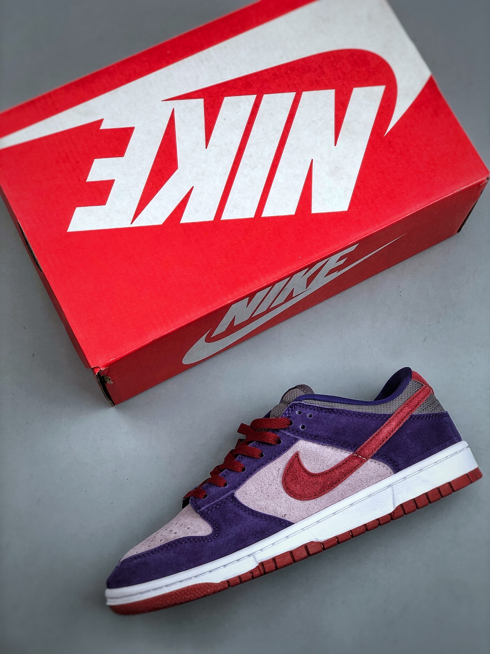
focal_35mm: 57
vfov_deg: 33.8
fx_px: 1076
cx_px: 245
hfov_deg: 25.7
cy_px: 327
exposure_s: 1/100
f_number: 2.8
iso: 32
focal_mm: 6.6
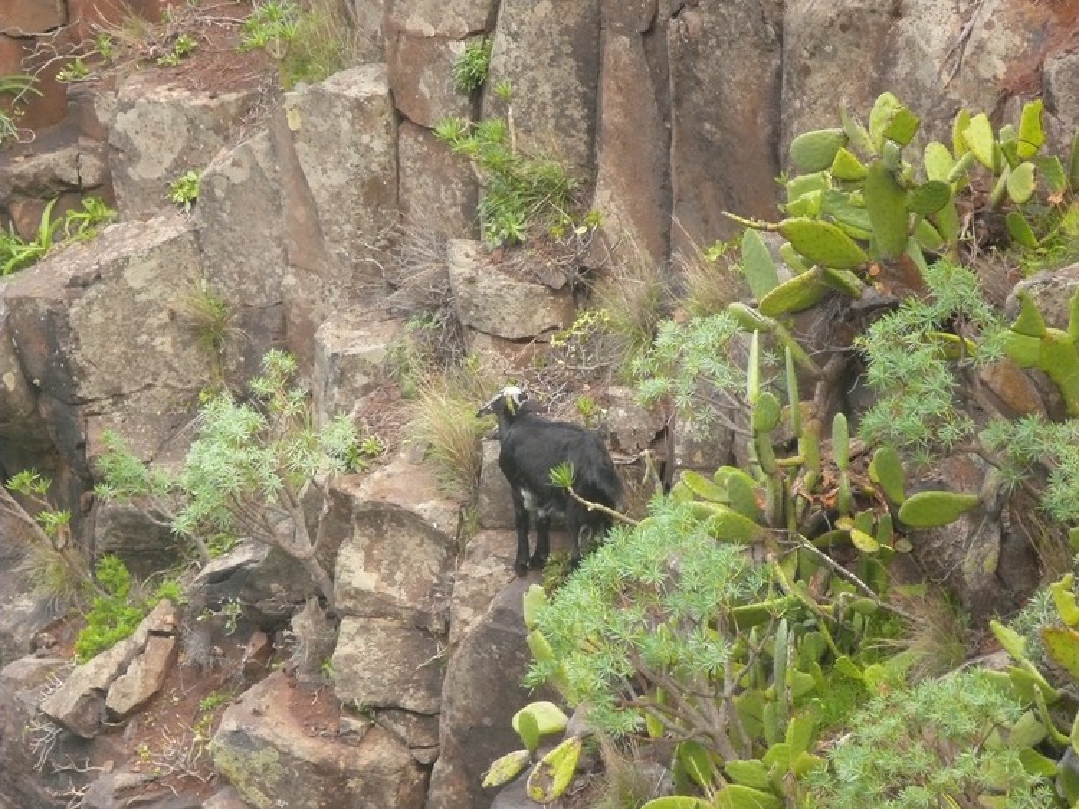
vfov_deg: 3.5
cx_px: 540
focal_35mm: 420
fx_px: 13087
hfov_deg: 4.7
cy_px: 404
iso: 320
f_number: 3.7
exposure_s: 1/125
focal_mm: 88.8
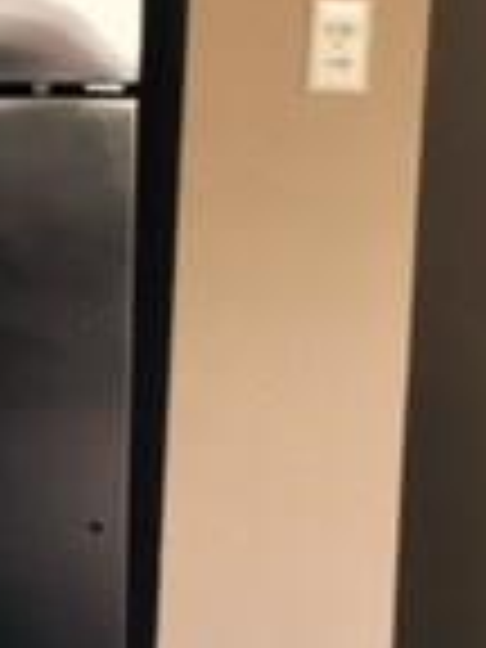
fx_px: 2415
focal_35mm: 129
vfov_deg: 15.2
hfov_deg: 10.7
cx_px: -436
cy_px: 122
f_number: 2.2
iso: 125
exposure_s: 1/20
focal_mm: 4.15
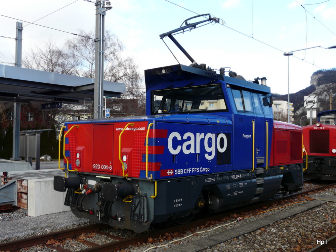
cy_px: 126
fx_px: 359
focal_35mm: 37
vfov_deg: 38.7
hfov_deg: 50.1
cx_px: 168
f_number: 4
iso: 100
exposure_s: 1/160
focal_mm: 6.1
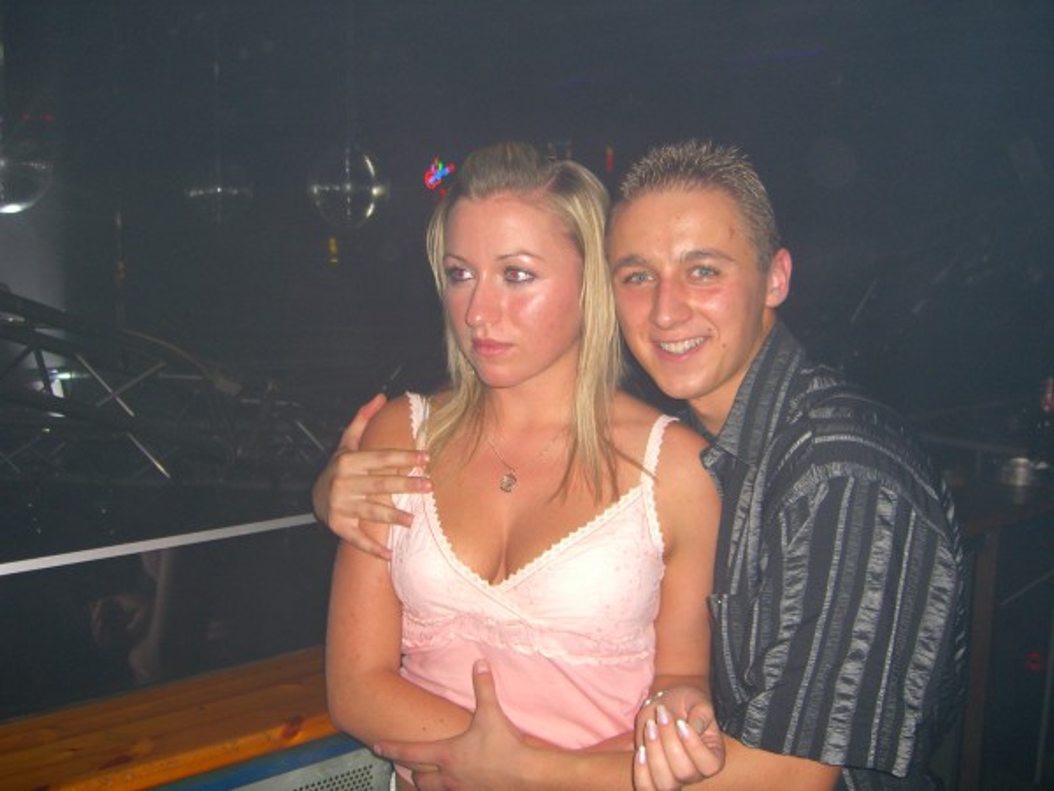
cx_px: 527
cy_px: 396
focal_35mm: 38
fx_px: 1157
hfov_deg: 49.0
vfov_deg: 37.7
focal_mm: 7.9
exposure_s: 1/60
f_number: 2.8
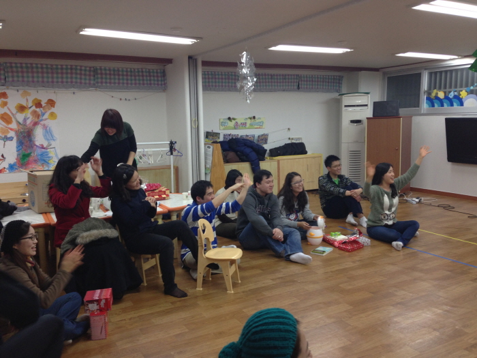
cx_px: 238
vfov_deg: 42.9
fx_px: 455
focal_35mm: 33
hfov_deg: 55.4
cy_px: 179
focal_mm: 4.13
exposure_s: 1/20
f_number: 2.4
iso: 80
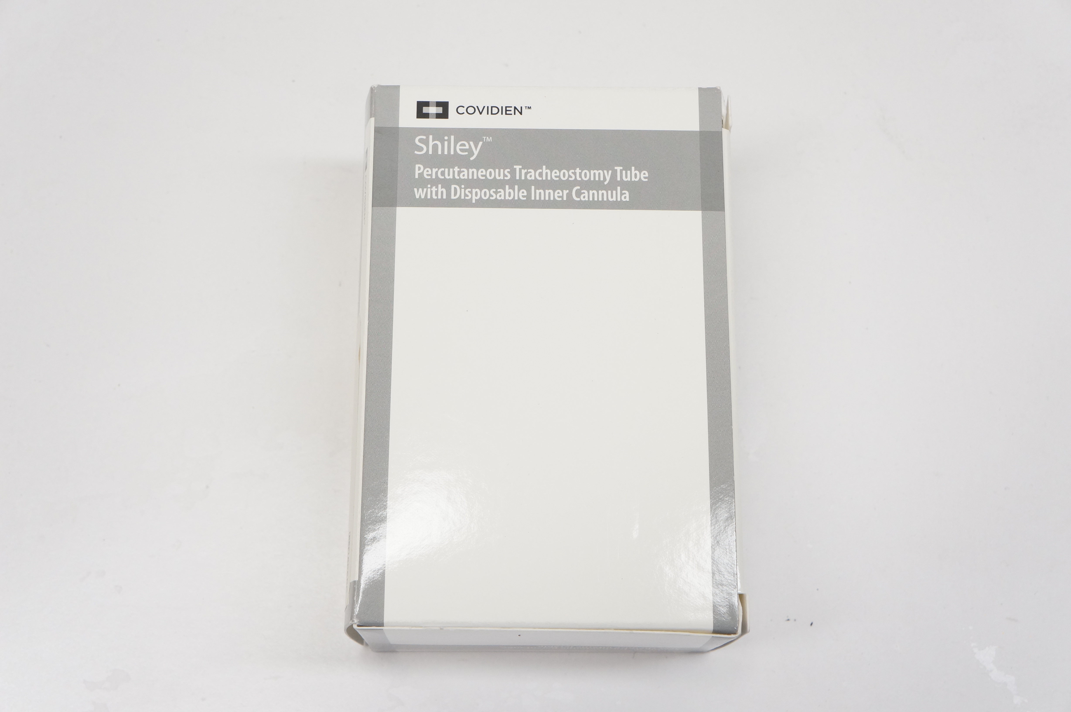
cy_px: 356
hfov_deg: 41.2
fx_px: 1426
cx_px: 536
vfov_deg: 28.0
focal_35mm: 48
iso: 800
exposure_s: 1/125
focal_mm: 32
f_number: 7.1
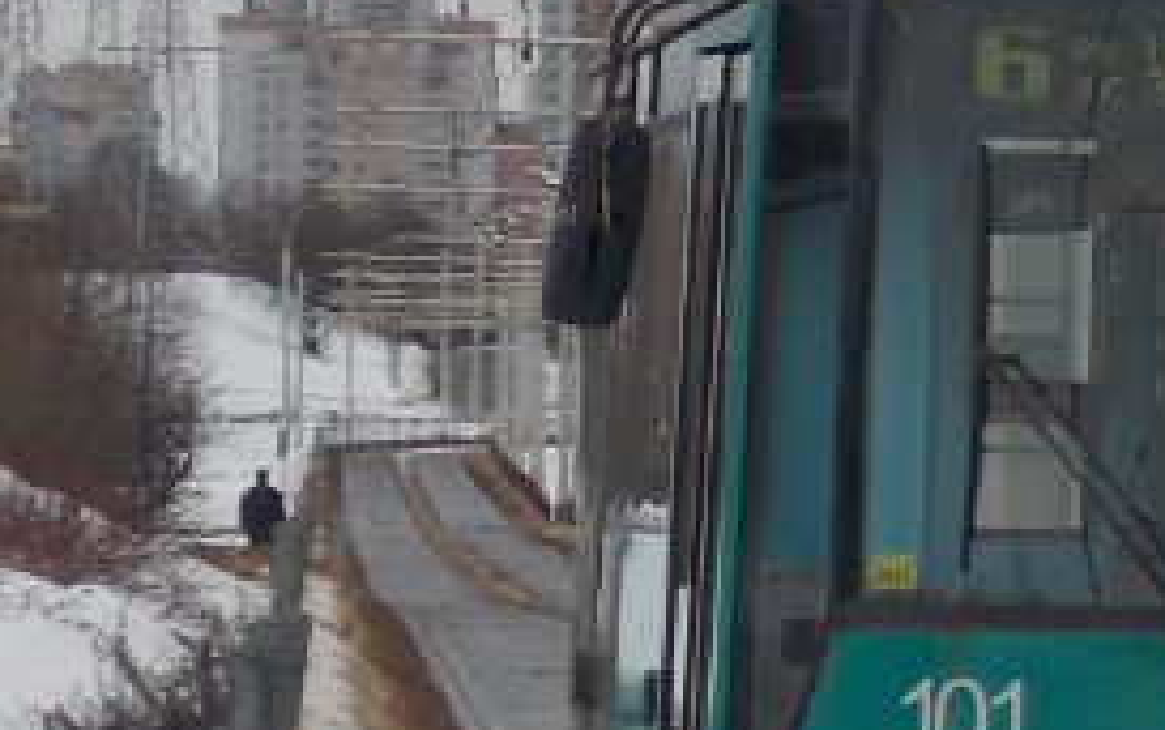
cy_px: 6
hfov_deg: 3.5
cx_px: 1609
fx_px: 18903
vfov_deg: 2.2
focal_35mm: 595
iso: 80
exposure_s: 1/100
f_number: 4.8
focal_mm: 20.9
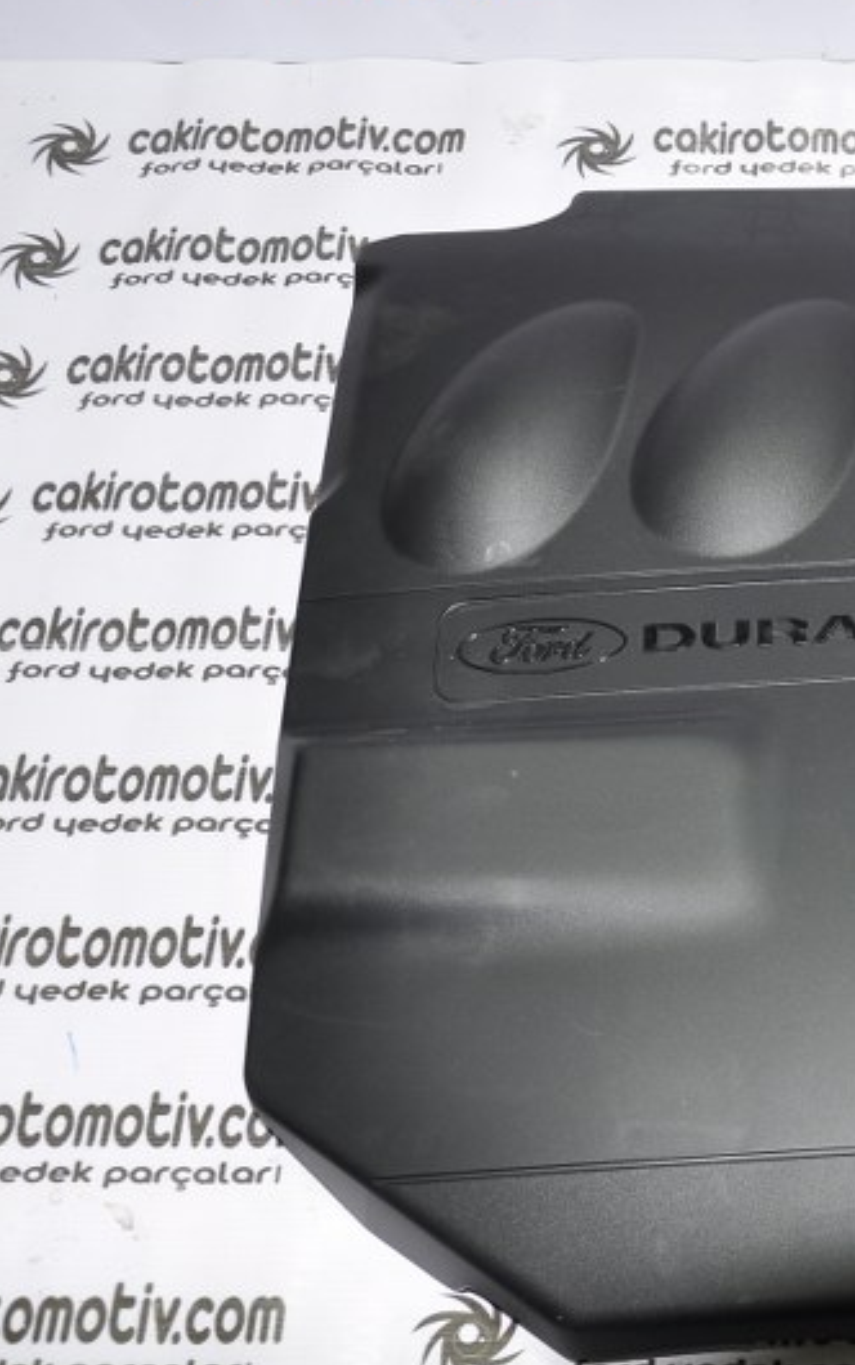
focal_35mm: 57
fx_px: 2122
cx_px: 971
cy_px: 734
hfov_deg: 21.5
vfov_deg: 35.6
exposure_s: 1/60
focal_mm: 22
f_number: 4.5
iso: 200
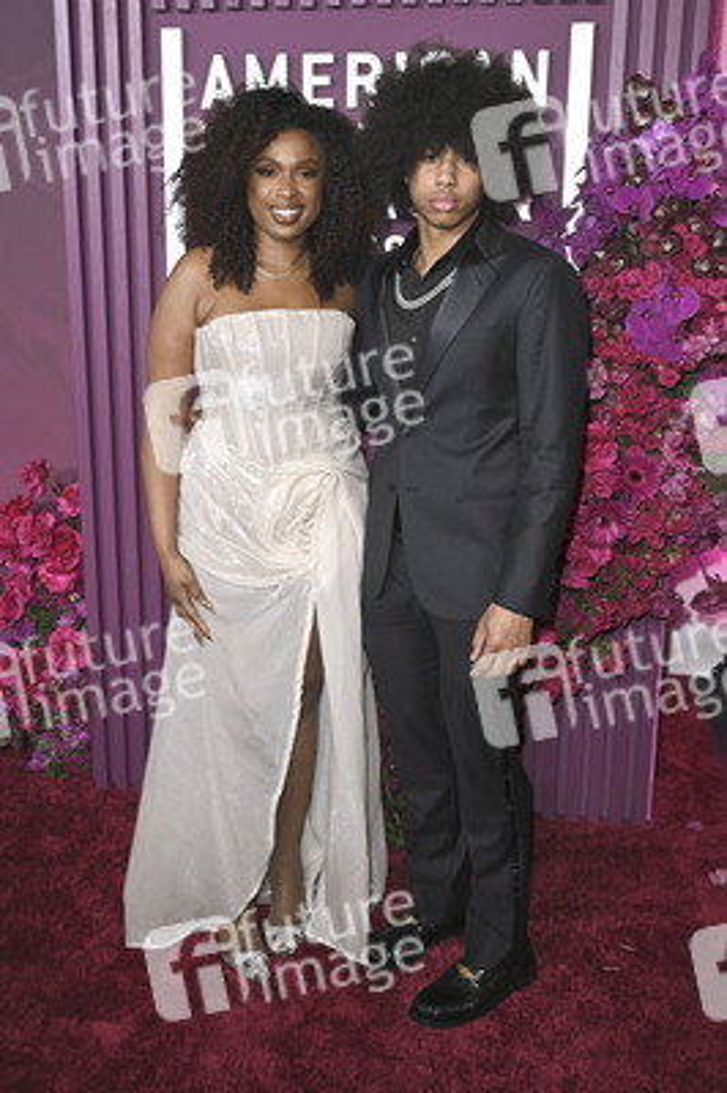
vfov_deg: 54.5
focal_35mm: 35
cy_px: 546
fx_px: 1062
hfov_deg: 37.8
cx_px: 364
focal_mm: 35
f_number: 5.6
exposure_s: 1/320
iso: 2500
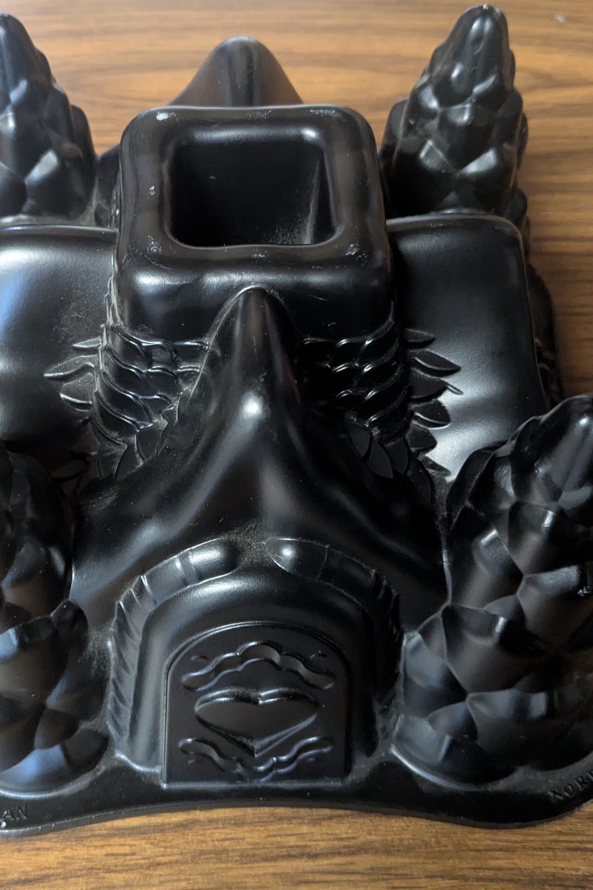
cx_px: 207
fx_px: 1013
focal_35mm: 41
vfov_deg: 47.4
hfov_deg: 32.4
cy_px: 433
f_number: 1.73
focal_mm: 4.38
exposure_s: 1/40
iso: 764
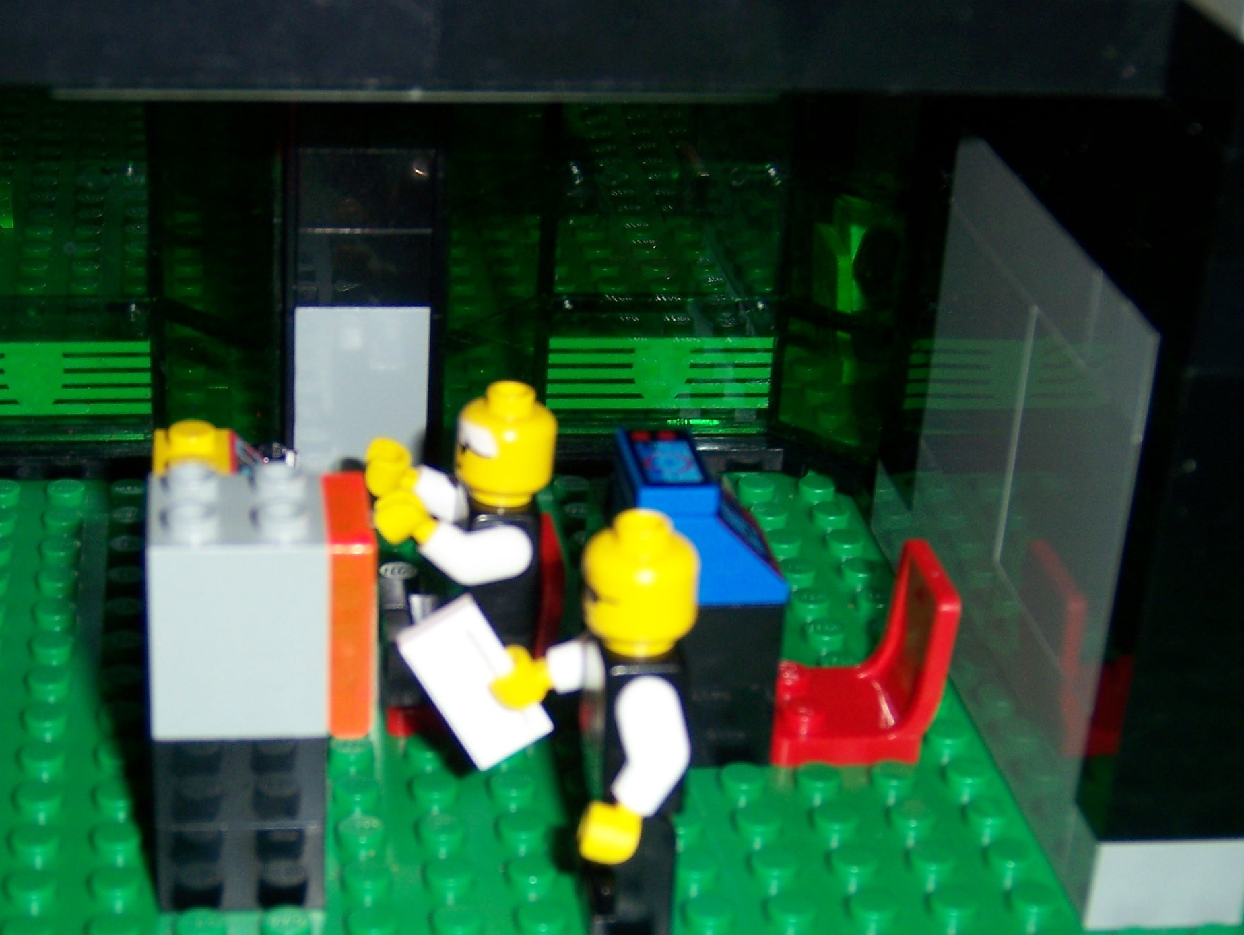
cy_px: 653
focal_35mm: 69
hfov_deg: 28.0
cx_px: 442
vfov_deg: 21.2
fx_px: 2481
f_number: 3.1
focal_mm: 7.5
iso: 80
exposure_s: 1/60
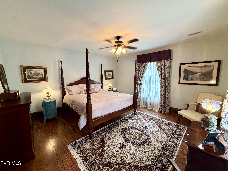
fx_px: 92
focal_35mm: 14
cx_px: 114
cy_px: 86
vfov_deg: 85.7
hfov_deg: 102.1
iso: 500
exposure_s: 1/60
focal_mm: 2.22
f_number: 2.2
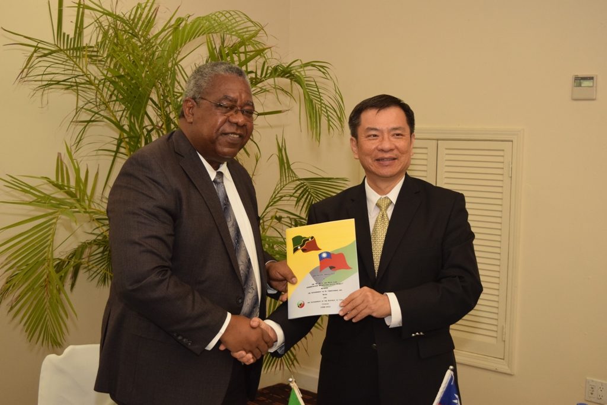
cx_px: 304
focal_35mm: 51
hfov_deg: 38.9
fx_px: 860
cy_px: 202
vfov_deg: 26.5
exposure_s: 1/60
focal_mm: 34
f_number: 5.6
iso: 1600
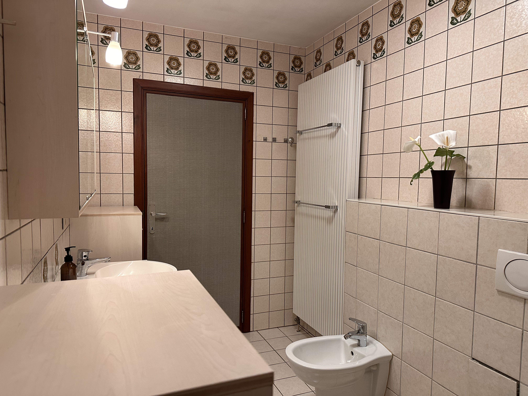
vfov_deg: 56.8
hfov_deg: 71.6
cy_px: 198
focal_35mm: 24
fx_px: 366
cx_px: 264
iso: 320
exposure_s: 1/50
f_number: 1.78
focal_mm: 6.86
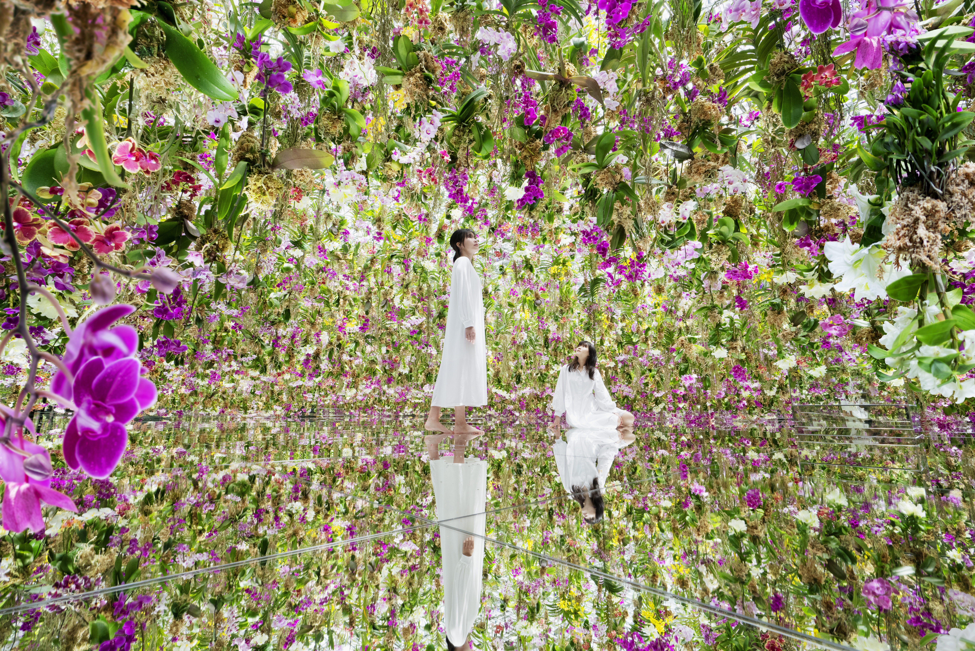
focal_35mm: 16
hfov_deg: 96.7
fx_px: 433
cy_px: 326
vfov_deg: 73.8
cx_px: 488
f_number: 16
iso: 1250
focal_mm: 16
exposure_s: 1/60
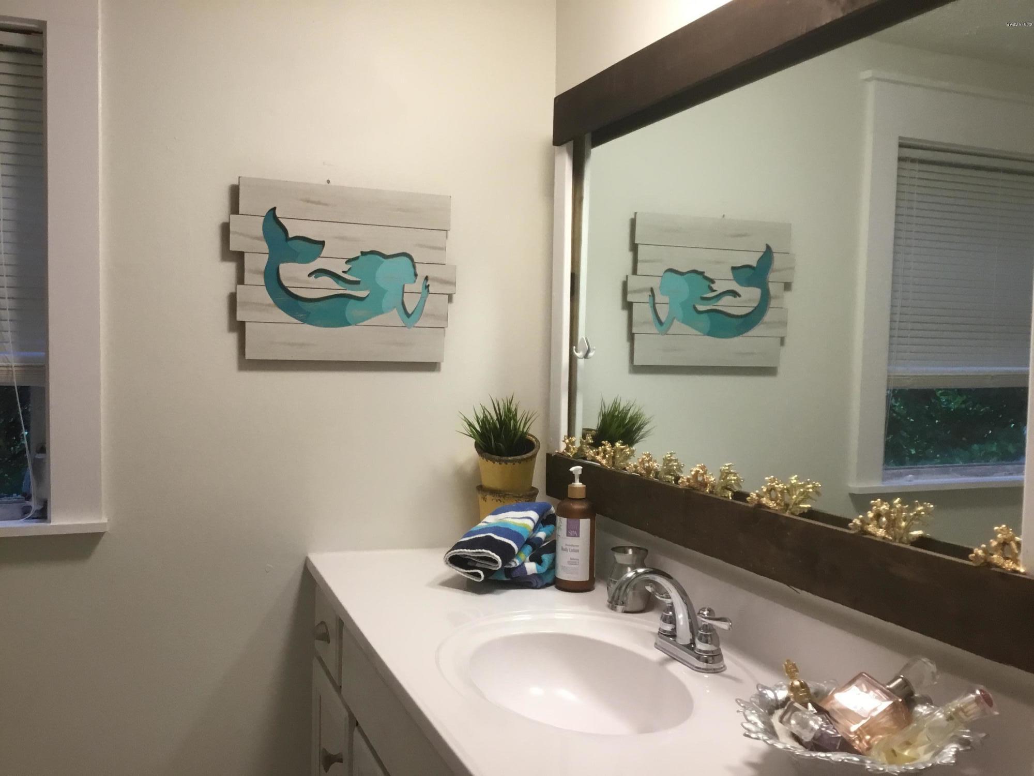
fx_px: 926
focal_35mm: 31
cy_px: 388
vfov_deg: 45.4
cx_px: 517
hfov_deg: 58.4
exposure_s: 1/30
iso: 64
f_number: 2.4
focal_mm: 3.3
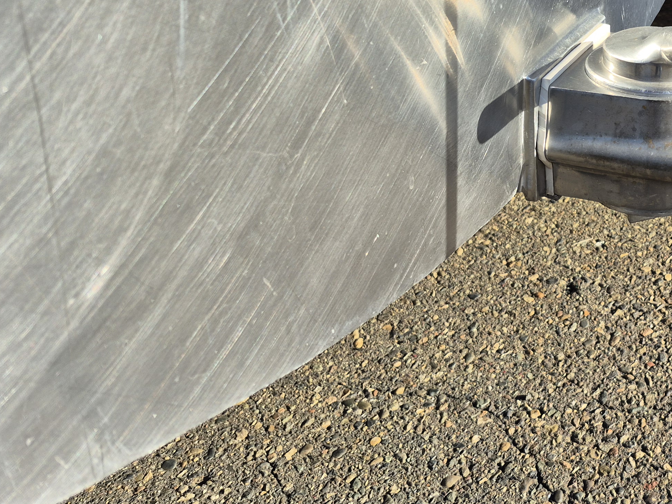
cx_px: 677
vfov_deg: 30.4
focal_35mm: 47
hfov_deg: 36.3
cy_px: 136
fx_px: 912
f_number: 1.8
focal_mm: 5.4
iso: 25
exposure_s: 1/790
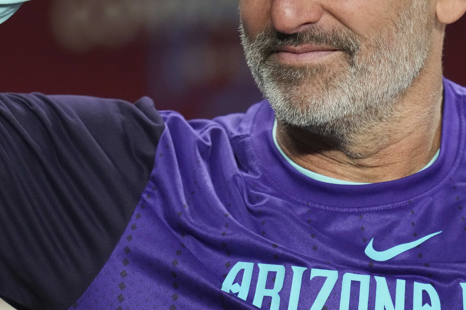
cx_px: 304
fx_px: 10367
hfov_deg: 2.6
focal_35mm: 801
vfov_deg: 1.7
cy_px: 56
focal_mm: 400
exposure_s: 1/1000
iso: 5000
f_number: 4
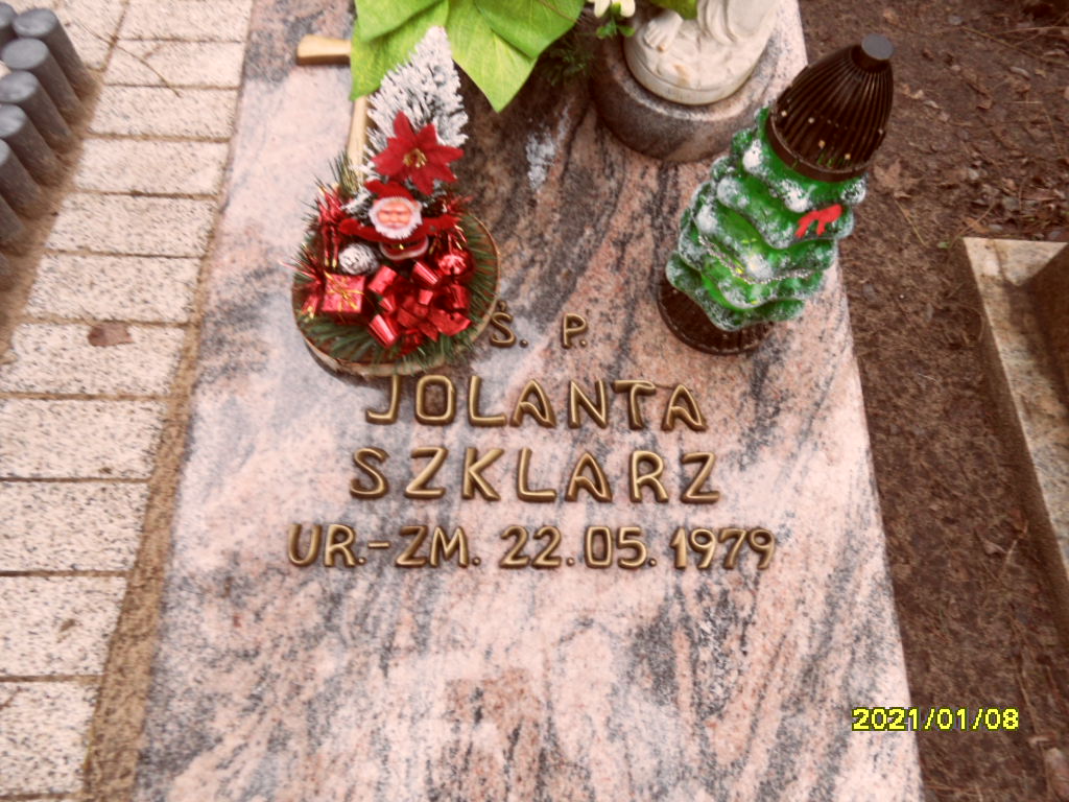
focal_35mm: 24
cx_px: 534
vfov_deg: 56.8
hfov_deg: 71.6
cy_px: 401
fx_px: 741
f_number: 3.2
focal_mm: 3.9
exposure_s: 1/30
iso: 120
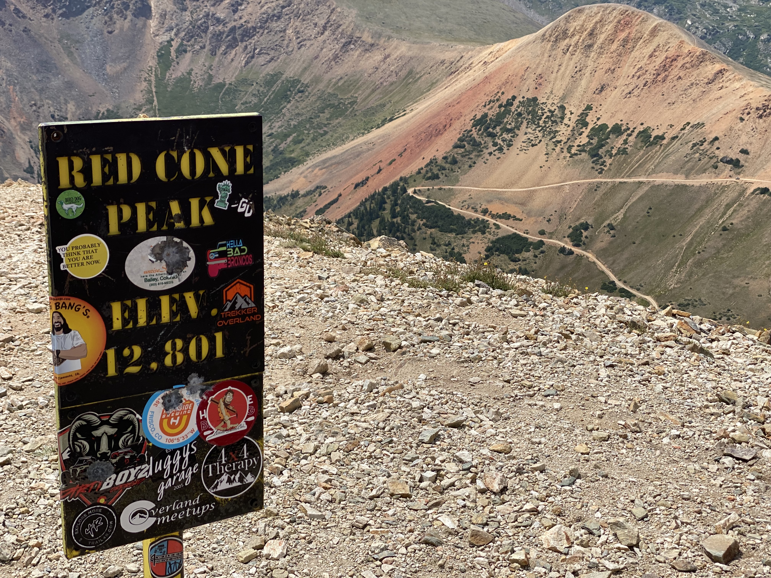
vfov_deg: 28.0
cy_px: 289
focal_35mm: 52
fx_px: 1158
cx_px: 386
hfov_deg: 36.8
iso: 20
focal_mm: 6
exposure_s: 1/2283
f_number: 2
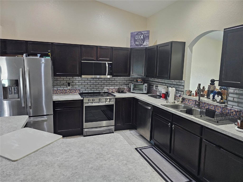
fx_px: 161
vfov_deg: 58.9
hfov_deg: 73.9
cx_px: 122
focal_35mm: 23
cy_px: 91
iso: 640
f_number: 1.7
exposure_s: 1/120
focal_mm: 6.3
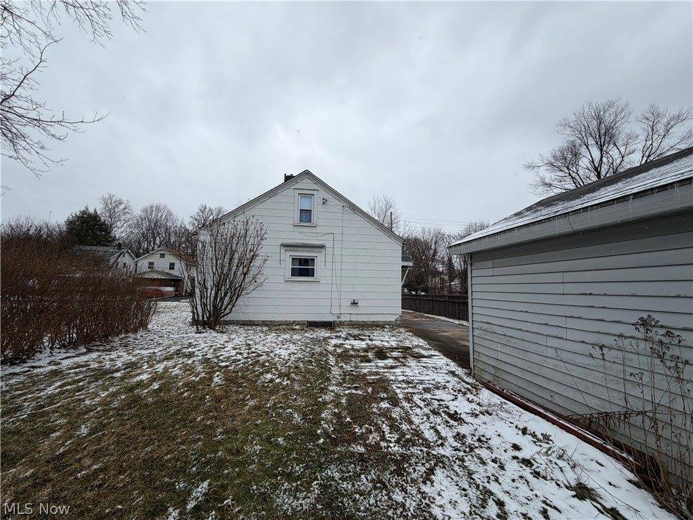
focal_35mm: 14
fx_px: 280
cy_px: 260
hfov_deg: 102.1
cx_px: 346
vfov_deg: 85.7
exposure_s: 1/770
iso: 32
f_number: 2.2
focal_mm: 2.22
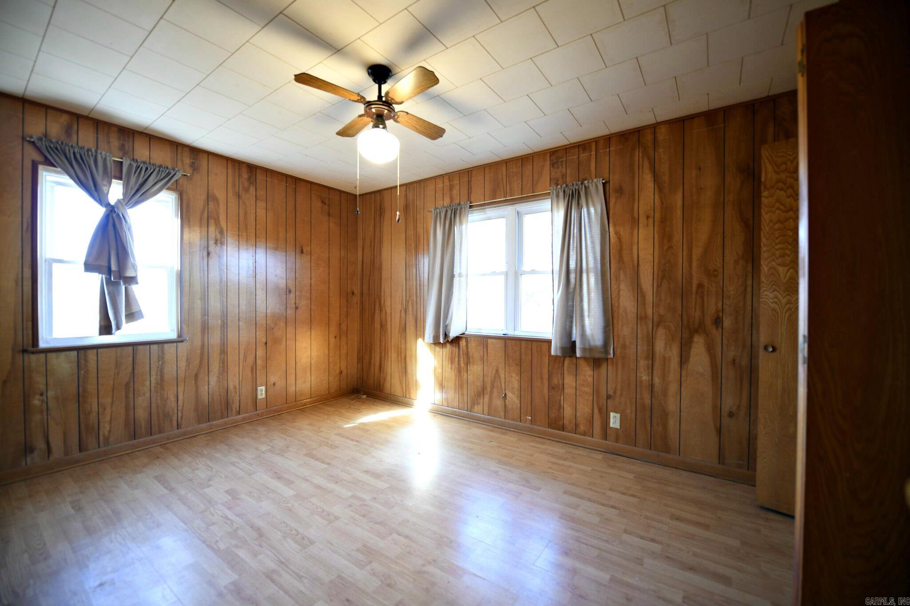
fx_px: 354
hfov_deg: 104.3
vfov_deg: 81.2
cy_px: 303
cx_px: 455
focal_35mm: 14
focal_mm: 14
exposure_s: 1/15
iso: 500
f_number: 2.8
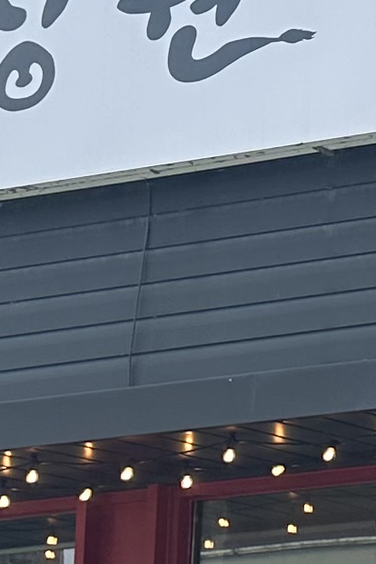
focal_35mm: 162
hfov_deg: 8.0
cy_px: 204
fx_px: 2538
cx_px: 824
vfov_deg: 12.7
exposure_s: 1/1779
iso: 80
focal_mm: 6.86
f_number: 1.78
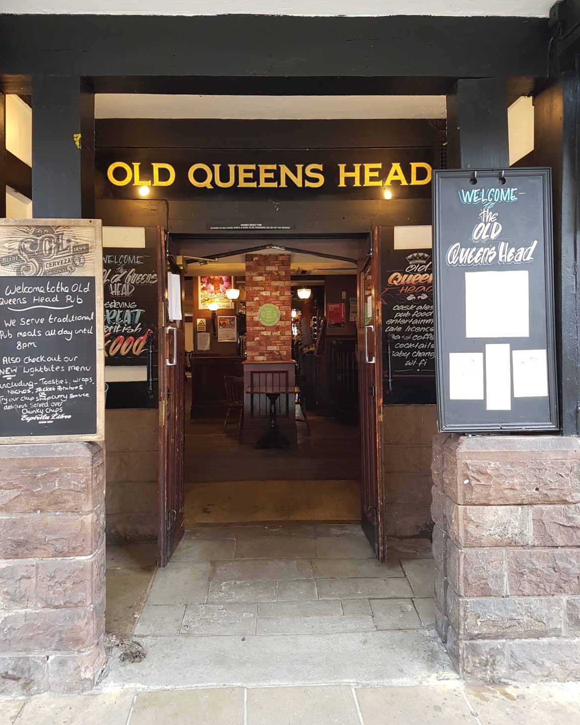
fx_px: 601
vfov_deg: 62.1
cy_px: 333
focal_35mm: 28
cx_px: 282
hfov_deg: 51.5
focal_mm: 4.2
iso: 100
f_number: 1.7
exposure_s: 1/50
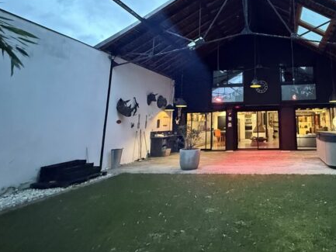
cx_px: 261
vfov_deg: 59.9
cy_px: 87
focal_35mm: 22
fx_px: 214
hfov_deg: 70.1
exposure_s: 1/33
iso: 1250
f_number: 2.2
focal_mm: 2.22
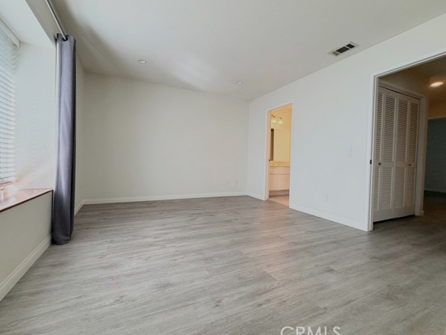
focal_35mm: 15
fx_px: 193
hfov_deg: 98.0
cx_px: 210
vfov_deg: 81.8
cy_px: 165
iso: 125
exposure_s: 1/120
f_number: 2.2
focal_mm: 2.22
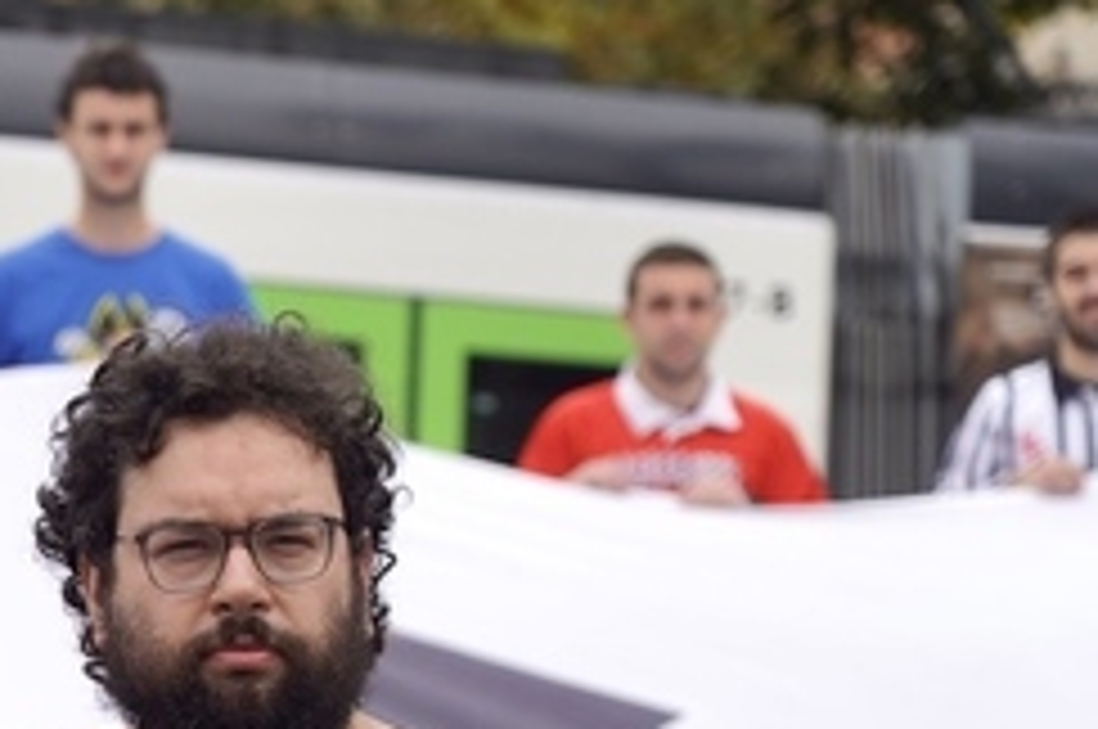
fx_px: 9168
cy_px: 1053
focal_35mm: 301
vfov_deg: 4.5
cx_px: -508
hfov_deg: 6.8
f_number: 5
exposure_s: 1/400
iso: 200
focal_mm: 101
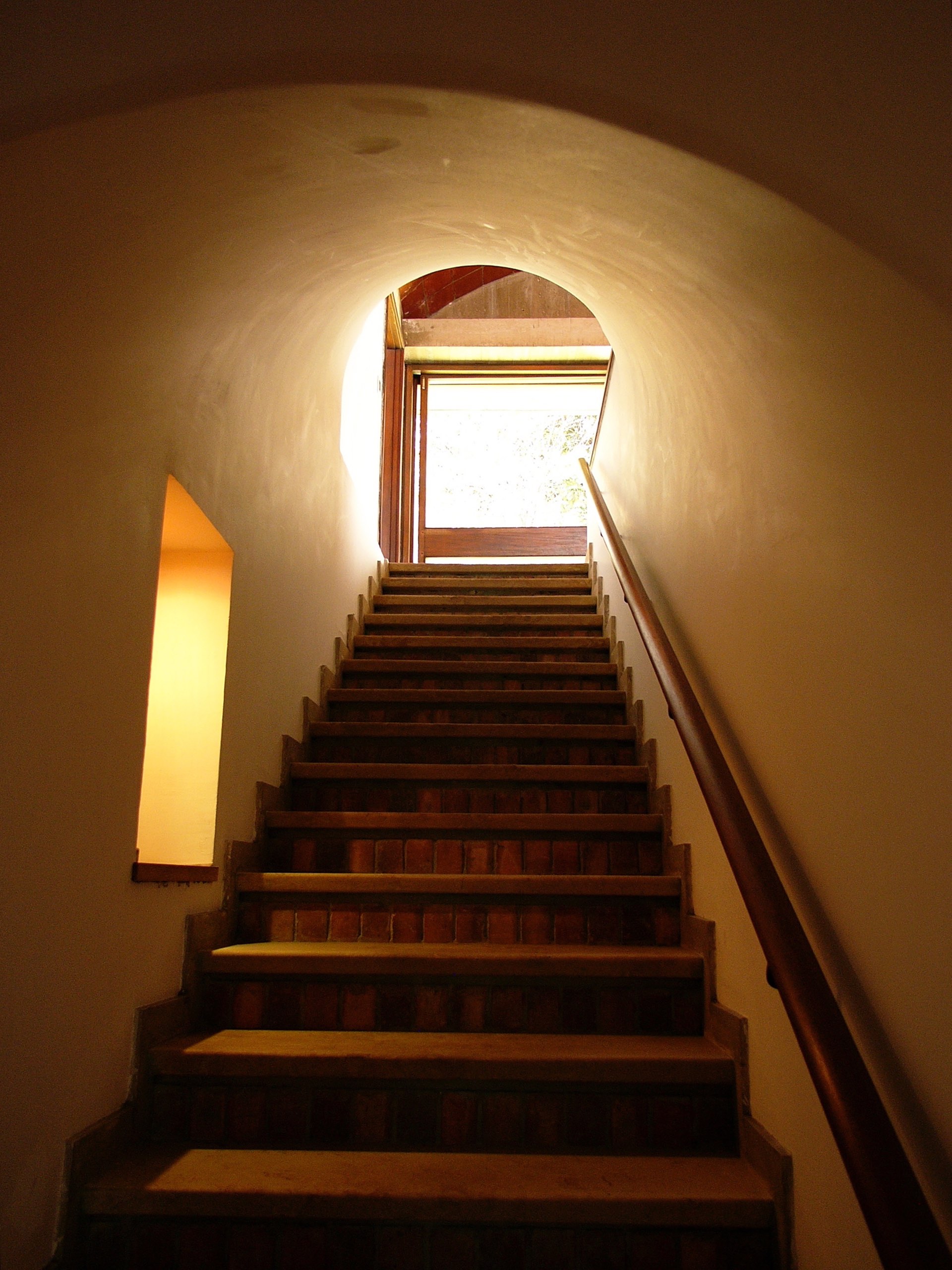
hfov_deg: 49.7
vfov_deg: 63.4
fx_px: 1027
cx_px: 476
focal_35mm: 28
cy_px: 635
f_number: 2
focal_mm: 7
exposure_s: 1/25
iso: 100
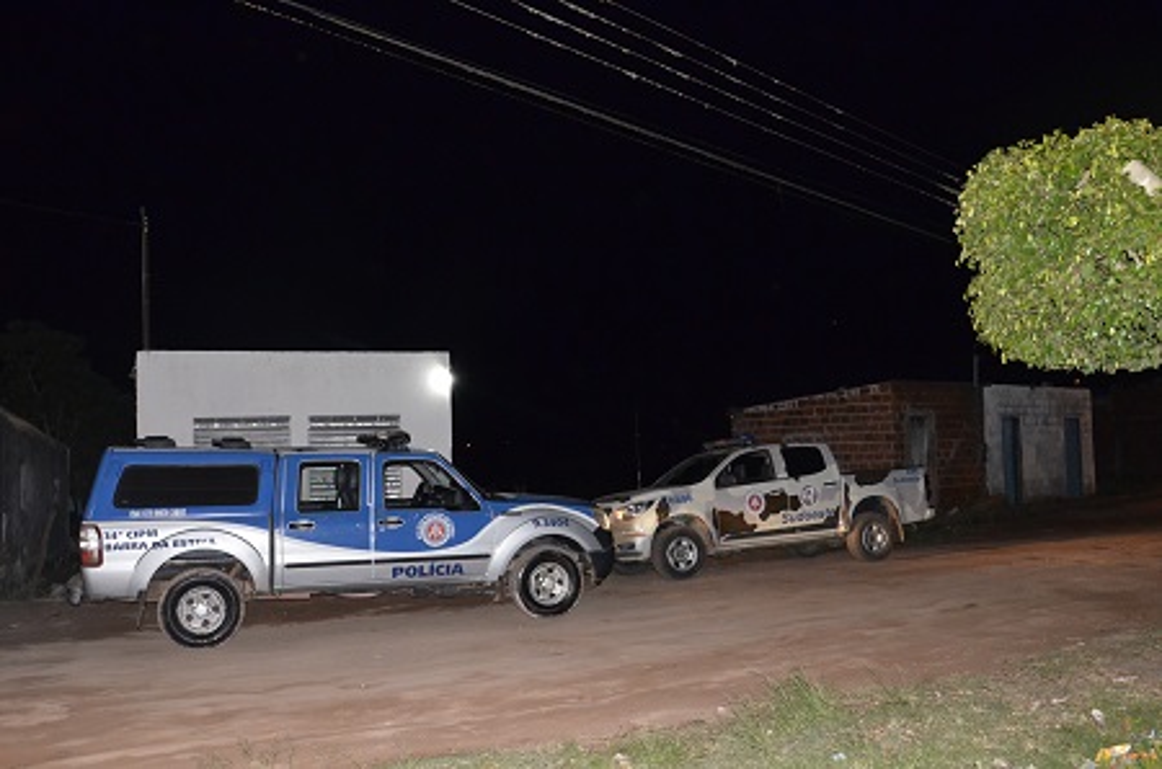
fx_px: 1015
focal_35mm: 32
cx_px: 581
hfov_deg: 59.6
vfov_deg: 41.5
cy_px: 384
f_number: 7.1
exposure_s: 1/60
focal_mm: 21
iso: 3200
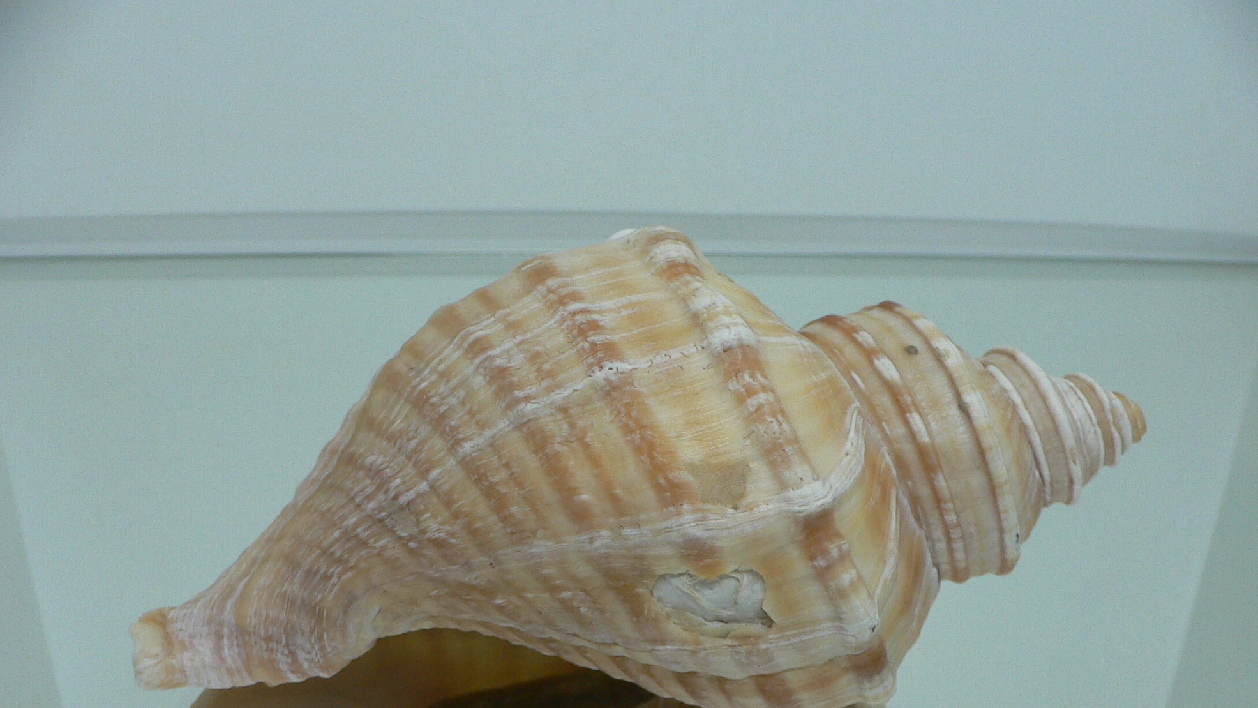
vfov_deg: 30.2
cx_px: 630
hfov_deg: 51.6
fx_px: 1301
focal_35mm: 39
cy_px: 465
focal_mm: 4.6
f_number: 2.8
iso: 100
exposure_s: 1/60
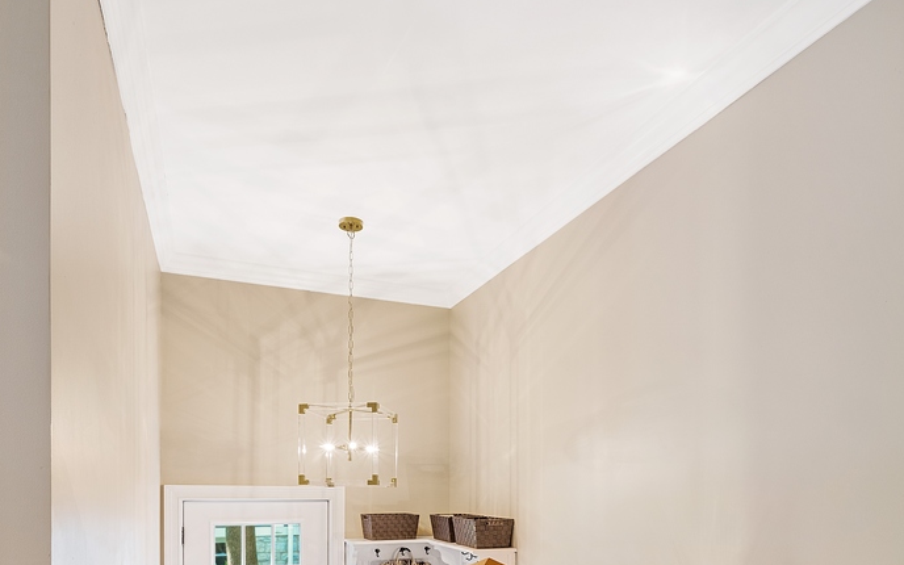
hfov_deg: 74.8
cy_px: 506
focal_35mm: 24
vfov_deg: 46.3
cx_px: 466
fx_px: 591
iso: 200
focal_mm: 15
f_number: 8
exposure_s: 2
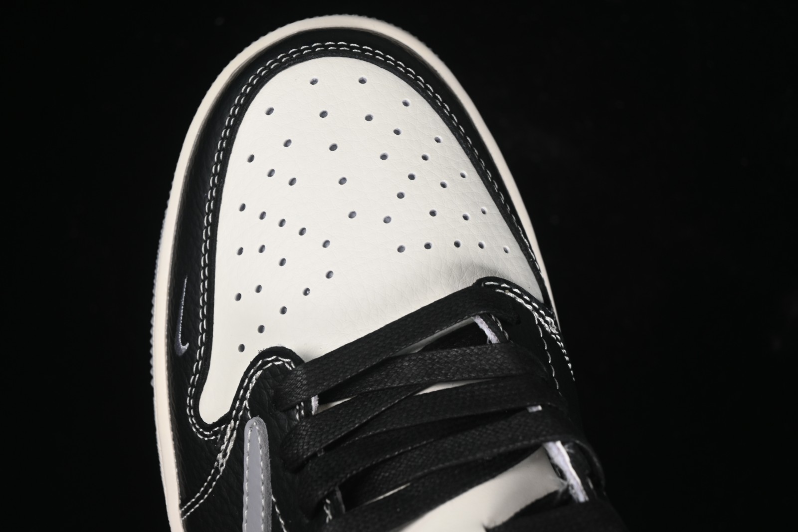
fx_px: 1662
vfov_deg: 18.2
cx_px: 399
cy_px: 266
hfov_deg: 27.0
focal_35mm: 75
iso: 160
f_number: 6.3
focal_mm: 50
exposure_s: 1/60
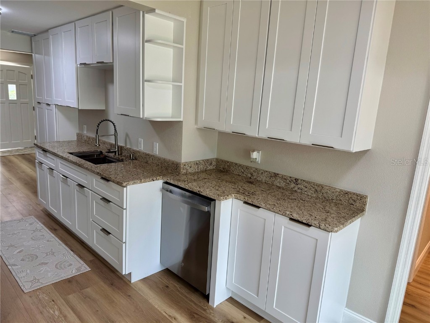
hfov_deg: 71.6
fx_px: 298
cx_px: 215
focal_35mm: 24
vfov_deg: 56.8
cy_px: 162
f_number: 1.78
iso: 80
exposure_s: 1/120
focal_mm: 6.76
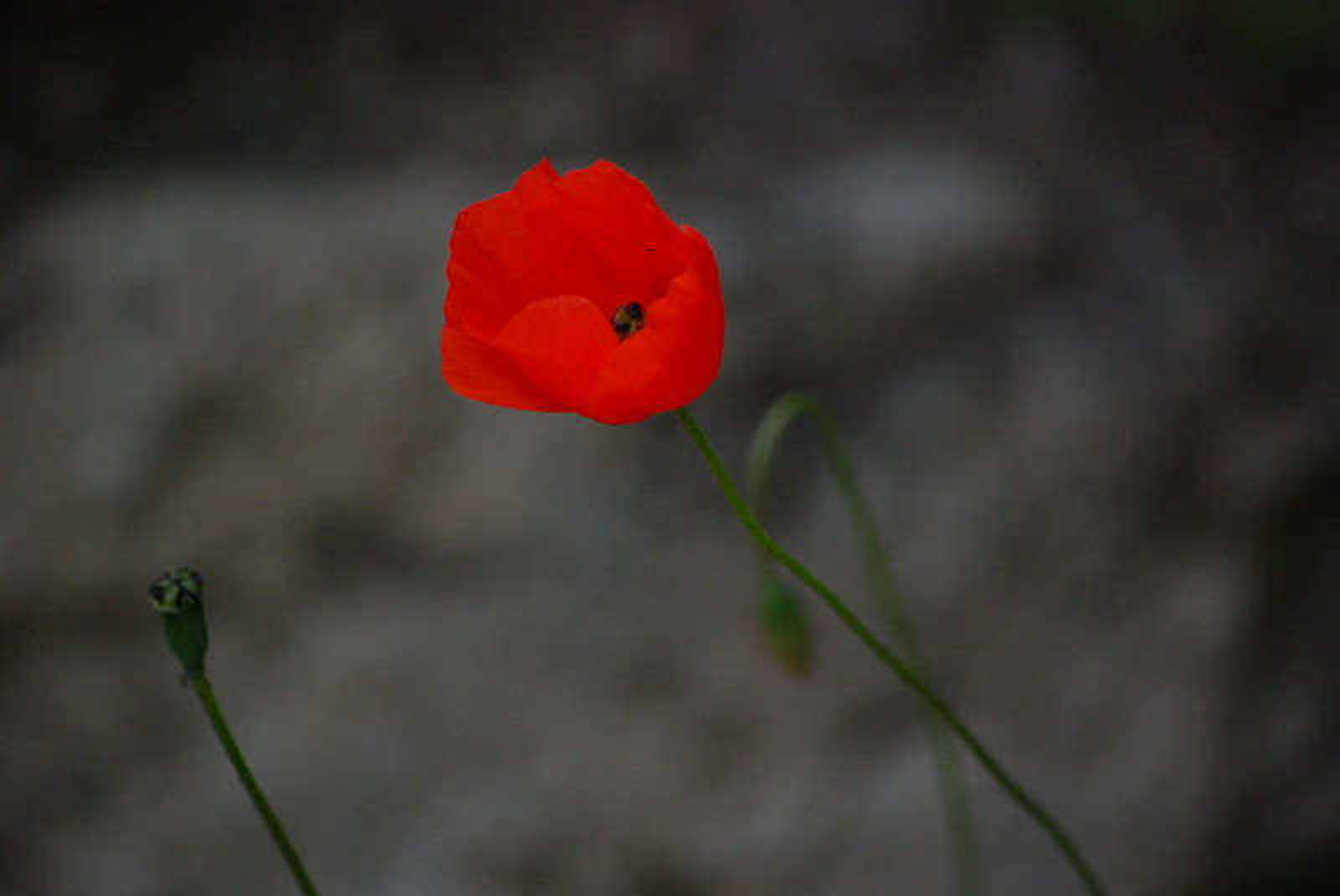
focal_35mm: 300
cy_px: 448
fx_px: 11177
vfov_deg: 4.6
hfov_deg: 6.9
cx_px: 670
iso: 1000
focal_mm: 200
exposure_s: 1/2500
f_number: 6.3
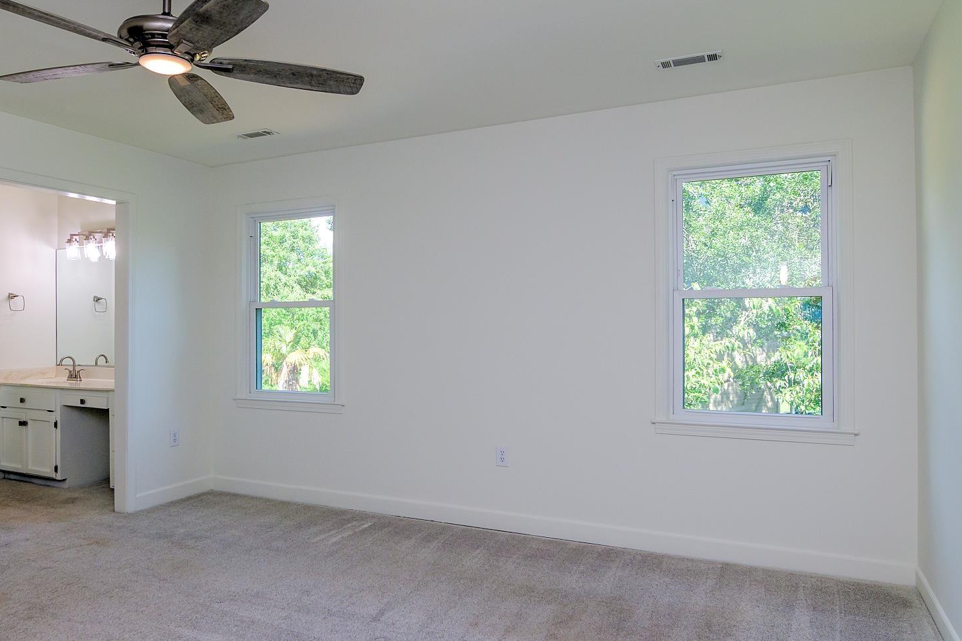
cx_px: 378
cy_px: 354
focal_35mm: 22
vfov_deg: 57.1
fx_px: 588
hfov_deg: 77.6
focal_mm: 11
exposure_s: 1/60
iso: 320
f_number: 7.1
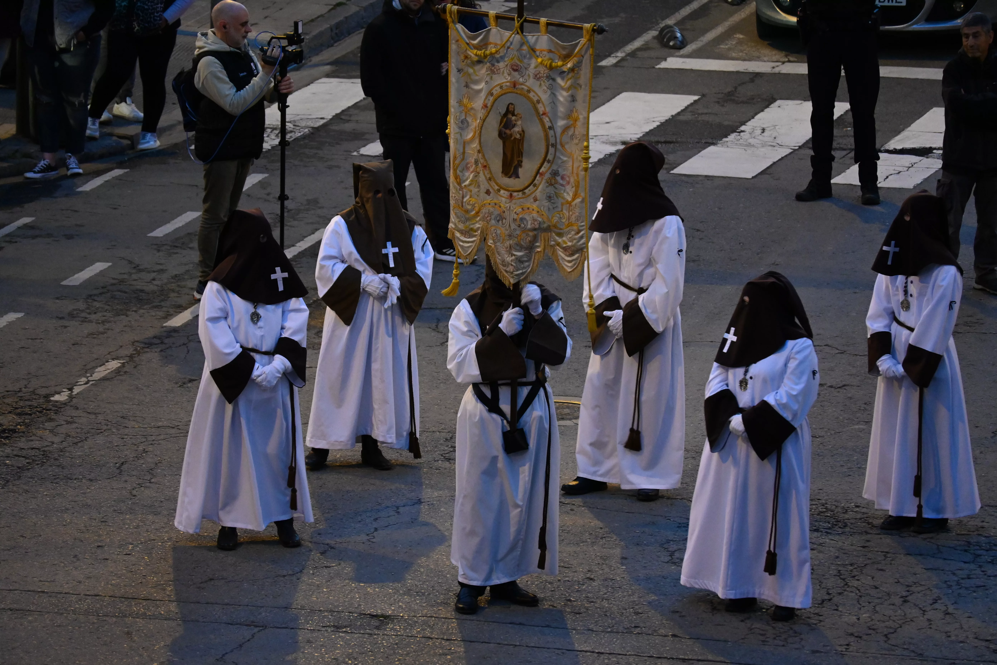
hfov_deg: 6.9
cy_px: 332
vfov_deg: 4.6
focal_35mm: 300
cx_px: 498
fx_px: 8308
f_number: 6
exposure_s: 1/60
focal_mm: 200
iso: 3200
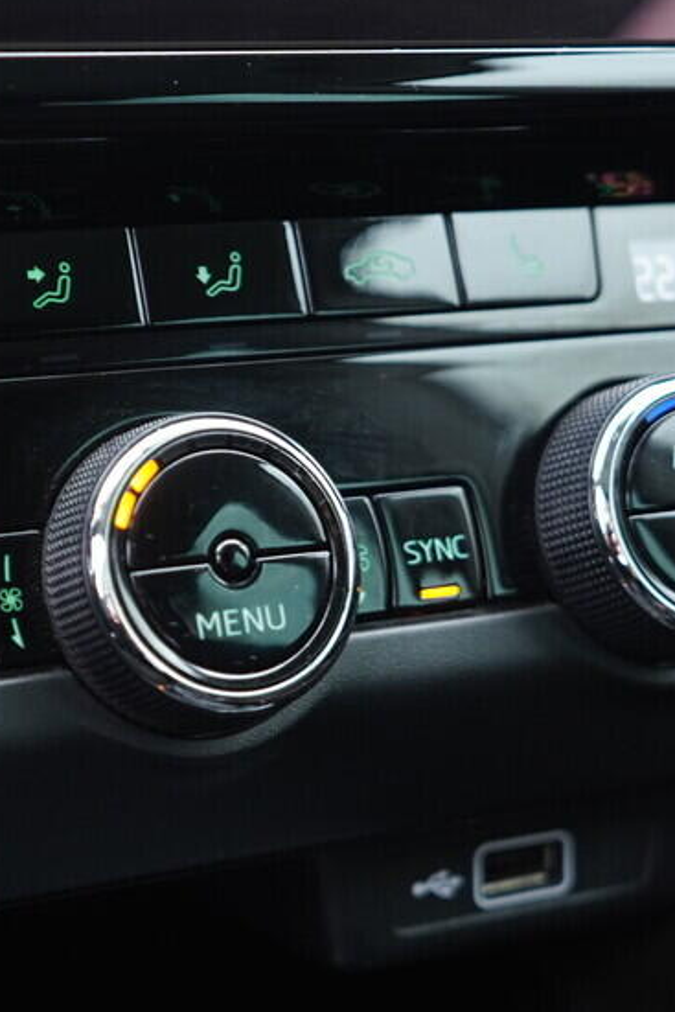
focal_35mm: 67
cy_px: 588
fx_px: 1883
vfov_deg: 30.0
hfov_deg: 19.8
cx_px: 33
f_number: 2.8
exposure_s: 1/40
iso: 500
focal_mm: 24
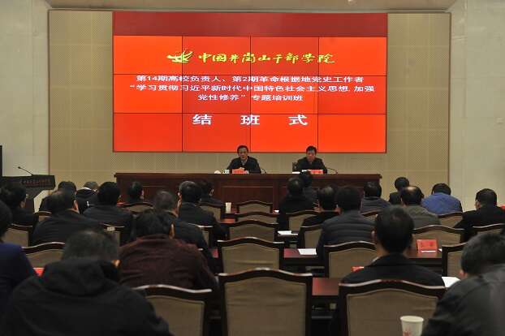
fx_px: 729
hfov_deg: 38.2
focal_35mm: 52
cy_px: 168
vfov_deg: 26.0
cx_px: 252
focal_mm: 52
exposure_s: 1/80
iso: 800
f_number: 4.5
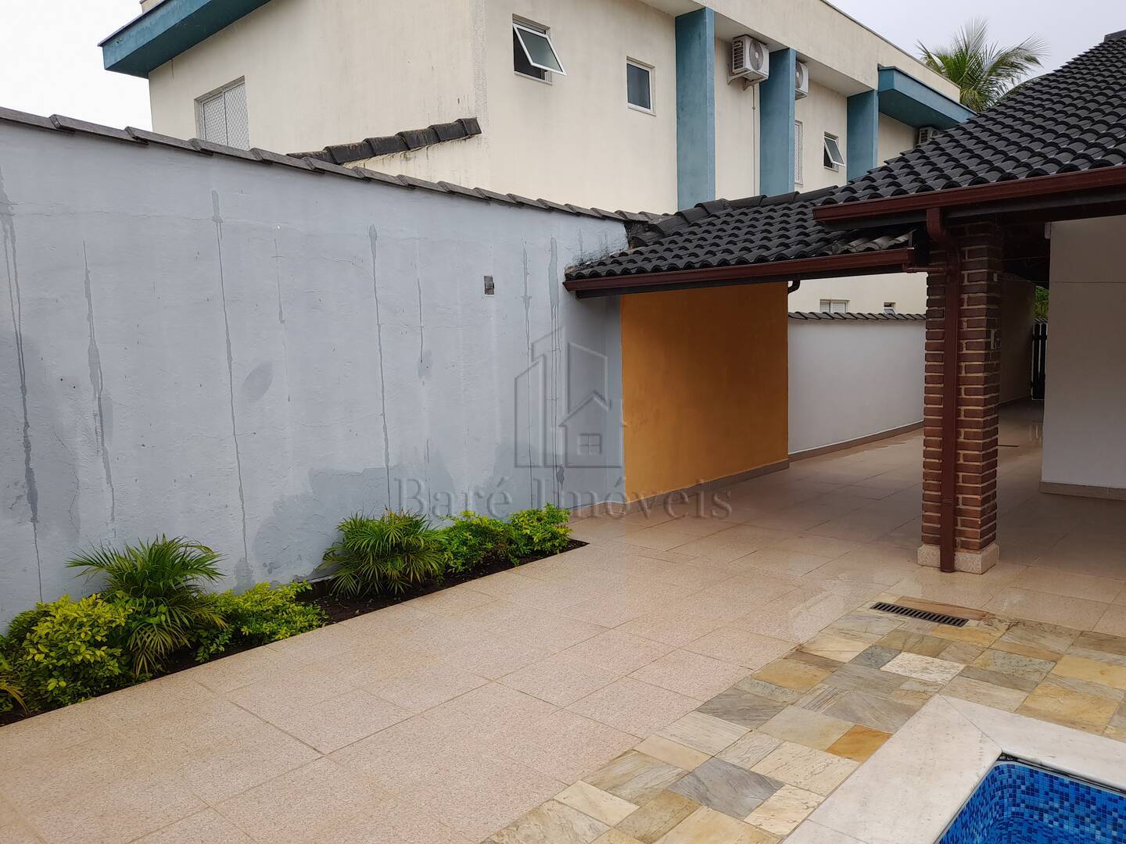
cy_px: 422
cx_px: 563
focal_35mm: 25
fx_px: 813
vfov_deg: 54.9
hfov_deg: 69.4
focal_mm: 4.6
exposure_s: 1/353
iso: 20
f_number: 2
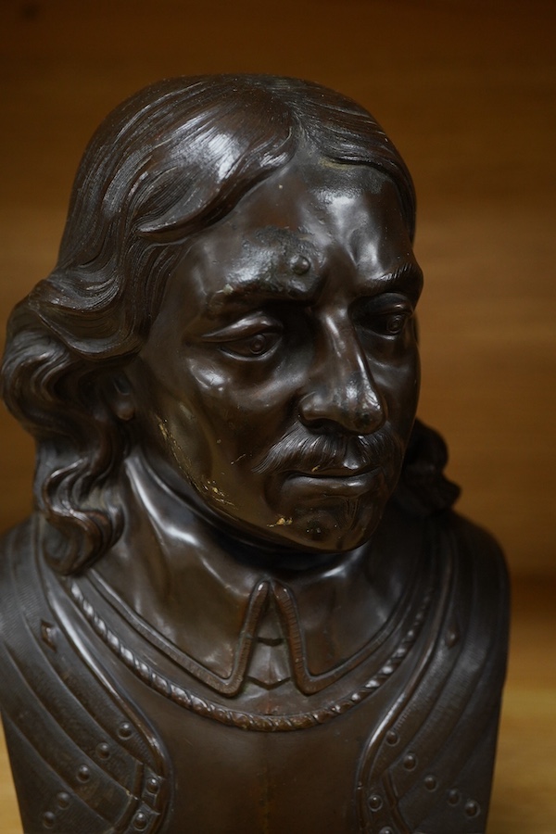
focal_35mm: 45
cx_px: 278
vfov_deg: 43.6
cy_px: 417
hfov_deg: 29.9
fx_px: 1042
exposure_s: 1/125
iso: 1250
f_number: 8
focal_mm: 30
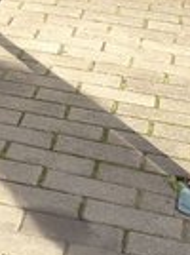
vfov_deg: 11.8
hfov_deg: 8.9
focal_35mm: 157
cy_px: -167
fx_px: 1153
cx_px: -200
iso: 50
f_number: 2.4
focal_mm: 4.28
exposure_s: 1/274
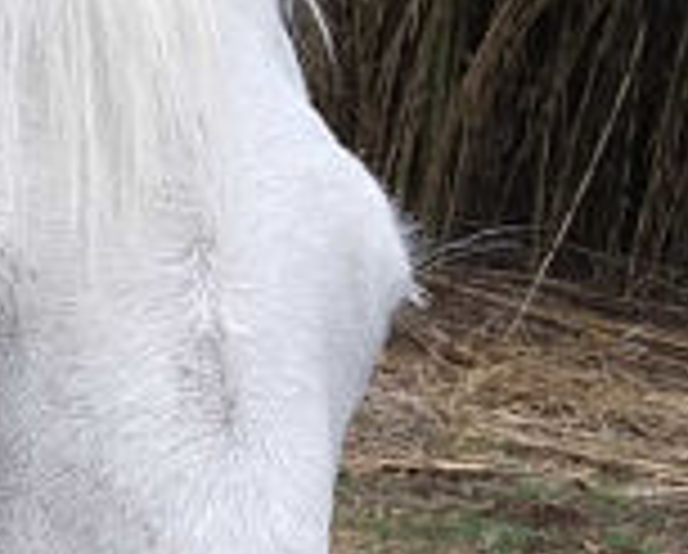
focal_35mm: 110
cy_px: 435
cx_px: -47
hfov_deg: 16.9
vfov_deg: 14.0
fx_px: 2244
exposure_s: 1/153
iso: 100
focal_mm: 3.82
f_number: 2.2
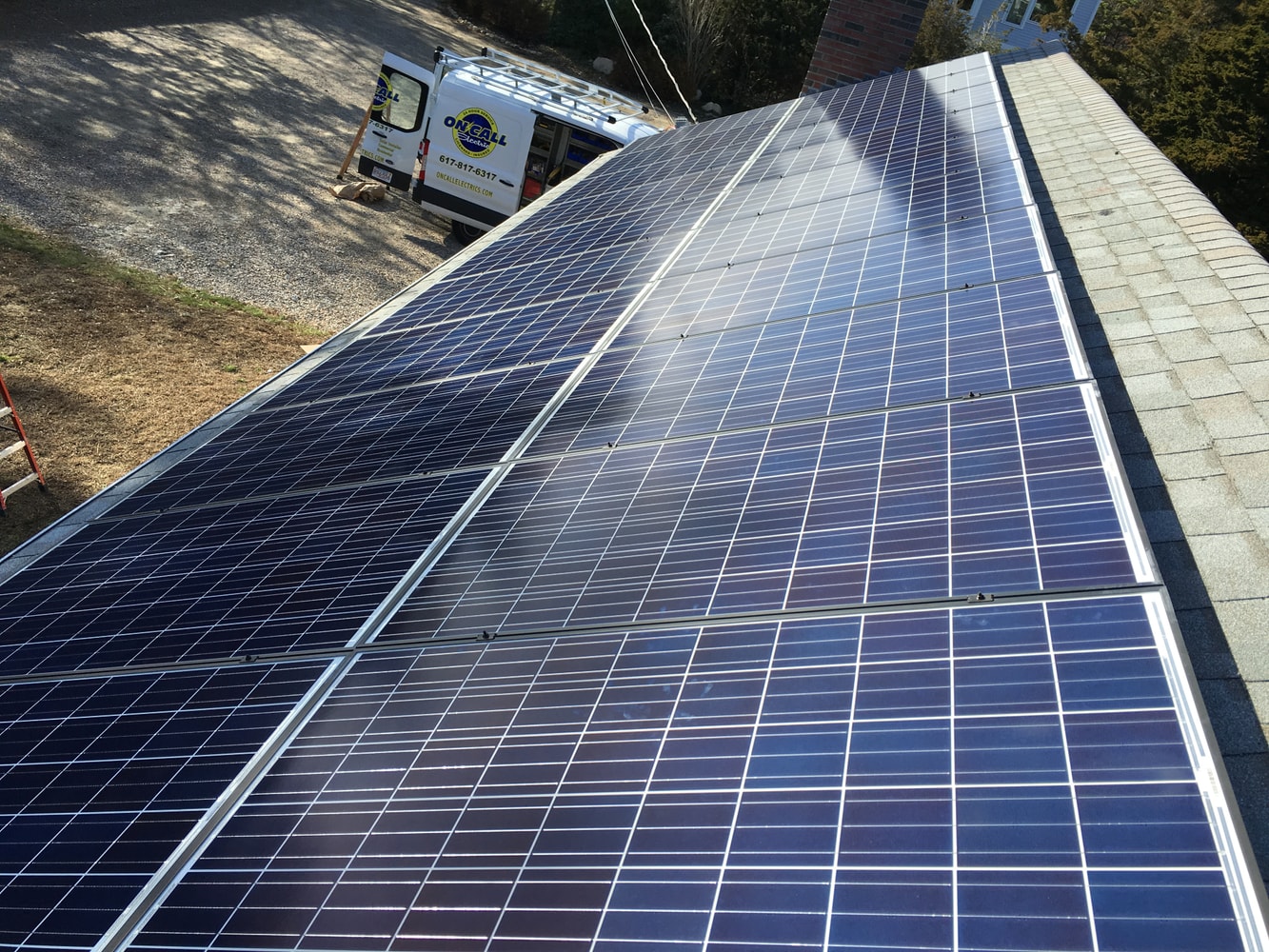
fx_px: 1063
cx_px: 634
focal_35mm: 29
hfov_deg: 61.7
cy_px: 476
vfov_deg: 48.2
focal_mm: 4.15
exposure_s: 1/845
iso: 25
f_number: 2.2
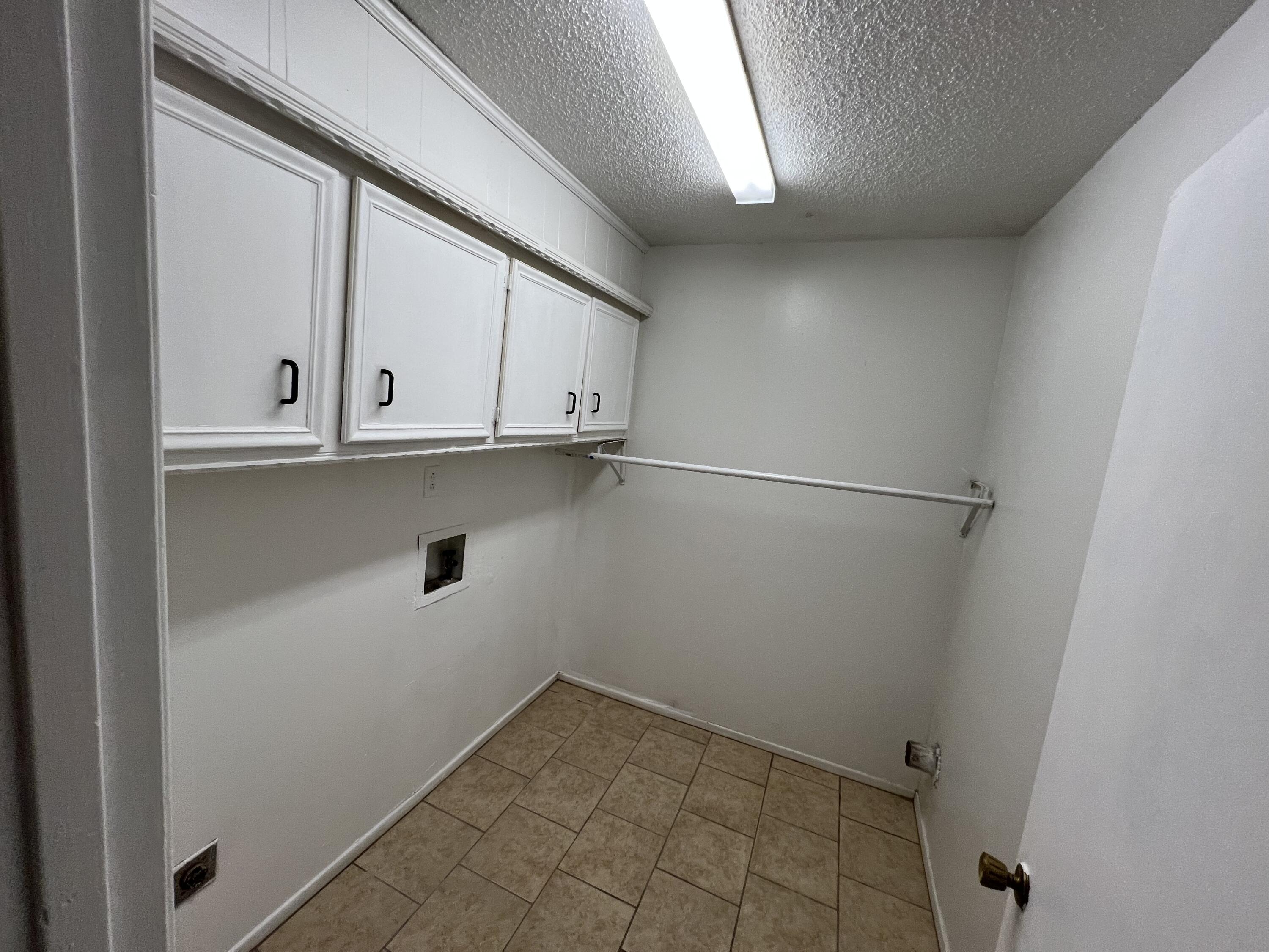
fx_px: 477
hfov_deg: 106.2
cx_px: 634
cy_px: 476
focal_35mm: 13
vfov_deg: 89.9
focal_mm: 1.57
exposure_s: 1/120
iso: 80
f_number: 1.8
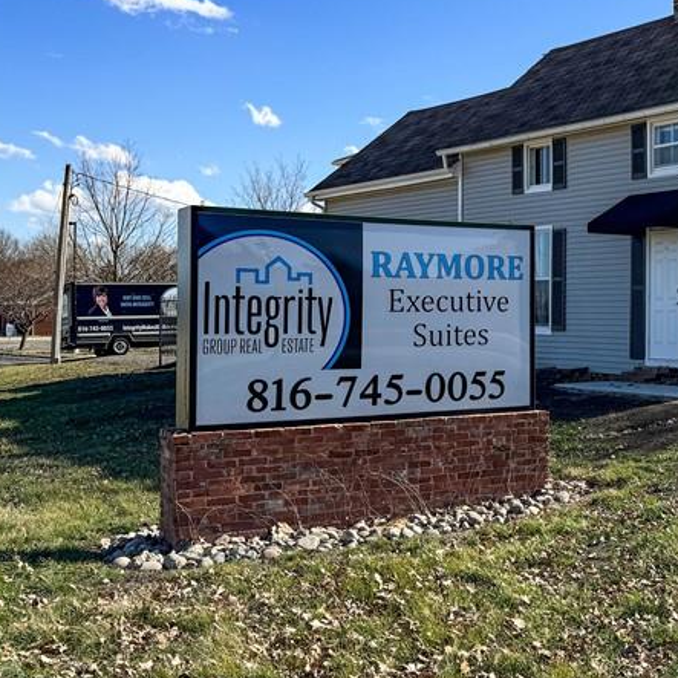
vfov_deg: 34.6
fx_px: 1086
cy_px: 271
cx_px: 640
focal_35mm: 49
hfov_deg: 32.5
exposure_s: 1/3800
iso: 80
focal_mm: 6.86
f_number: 1.8
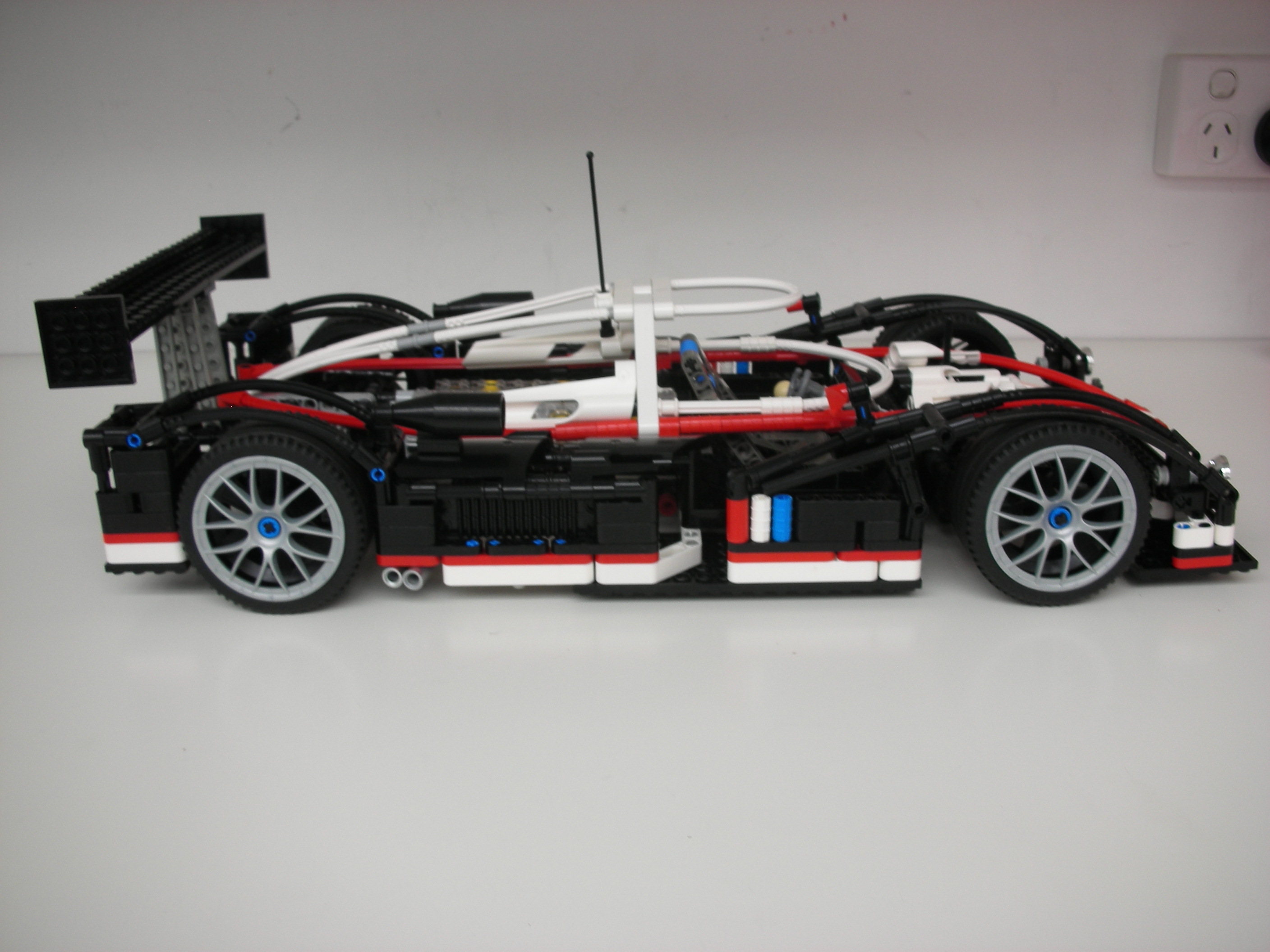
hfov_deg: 52.6
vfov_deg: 40.7
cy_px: 476
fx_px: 1284
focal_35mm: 35
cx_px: 635
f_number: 3
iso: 50
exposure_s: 1/40.3
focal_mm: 5.8
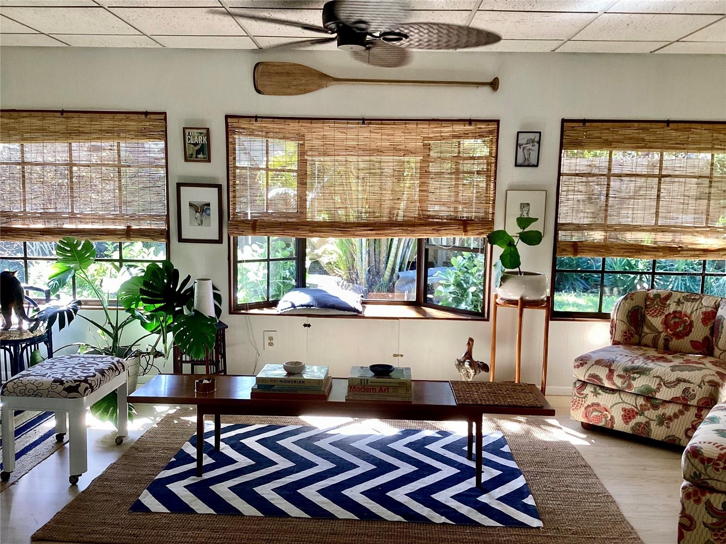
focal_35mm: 31
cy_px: 272
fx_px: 650
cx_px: 363
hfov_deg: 58.4
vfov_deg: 45.4
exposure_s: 1/60
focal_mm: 3.3
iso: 64
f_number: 2.4
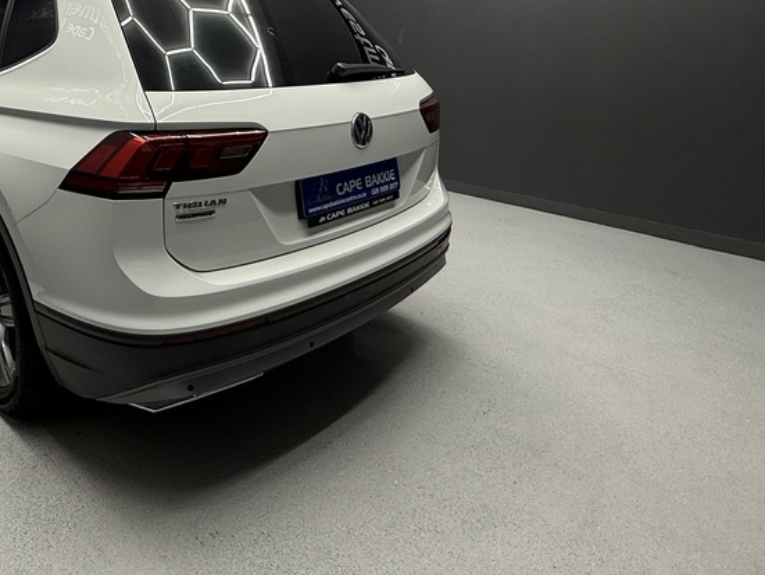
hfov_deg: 64.4
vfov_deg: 50.6
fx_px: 575
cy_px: 135
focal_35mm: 26
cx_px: 219
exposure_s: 1/100
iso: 100
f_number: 2.2
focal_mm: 2.22
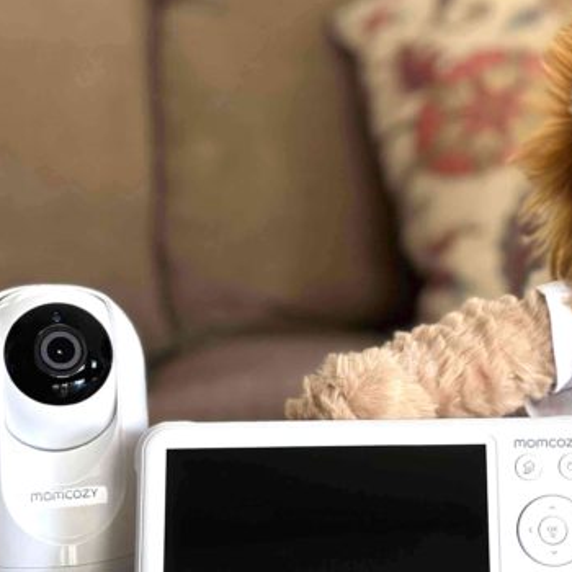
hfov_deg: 17.8
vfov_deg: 17.9
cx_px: 440
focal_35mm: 97
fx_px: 1813
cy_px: 343
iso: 400
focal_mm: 6.86
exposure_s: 1/59
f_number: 1.78
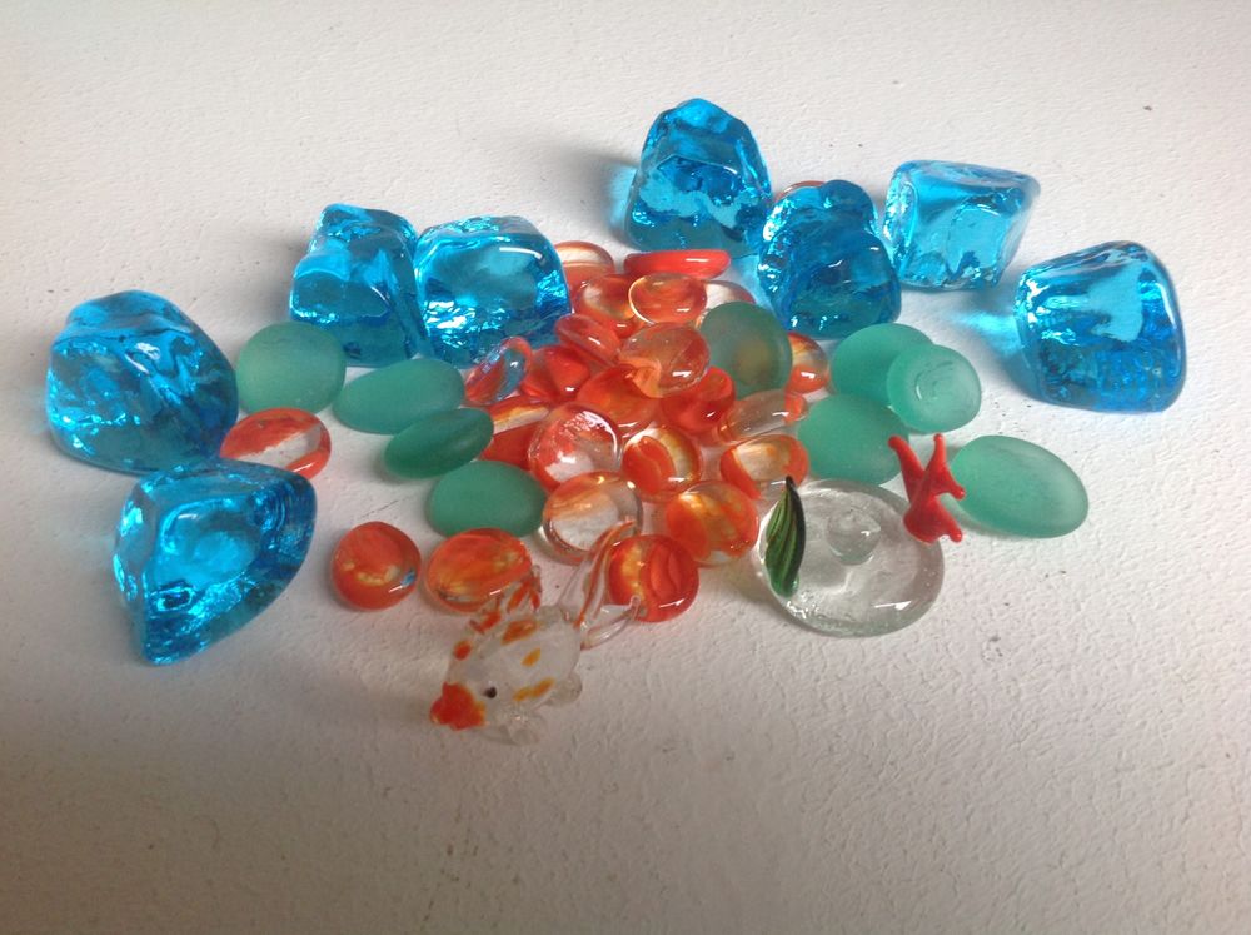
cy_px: 468
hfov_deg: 52.7
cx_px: 626
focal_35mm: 35
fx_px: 1263
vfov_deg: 40.6
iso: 80
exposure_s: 1/15
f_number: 2.4
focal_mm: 4.28
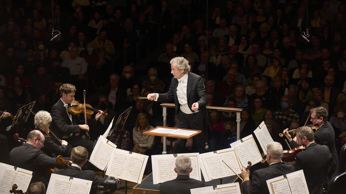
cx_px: 173
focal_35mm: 118
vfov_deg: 10.3
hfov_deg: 18.2
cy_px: 87
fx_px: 1083
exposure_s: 1/500
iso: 5000
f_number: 3.2
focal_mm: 112
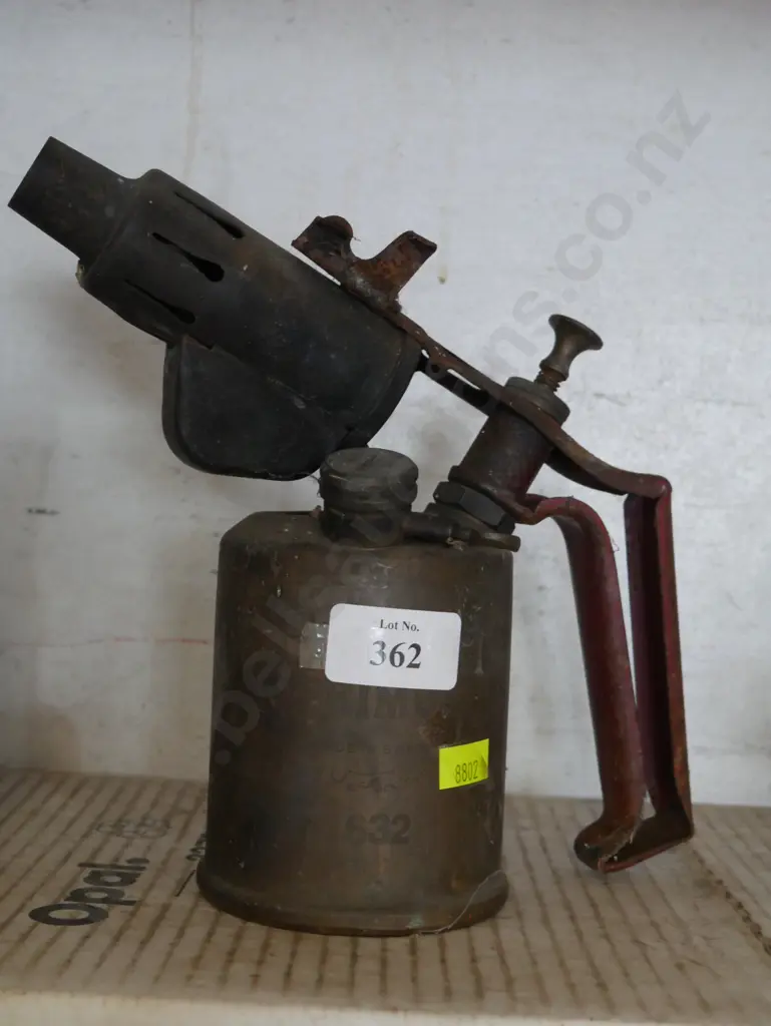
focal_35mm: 48
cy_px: 513
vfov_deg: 39.6
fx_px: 1424
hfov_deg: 30.3
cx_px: 386
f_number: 5.2
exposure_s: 1/60
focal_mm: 24
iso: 2000
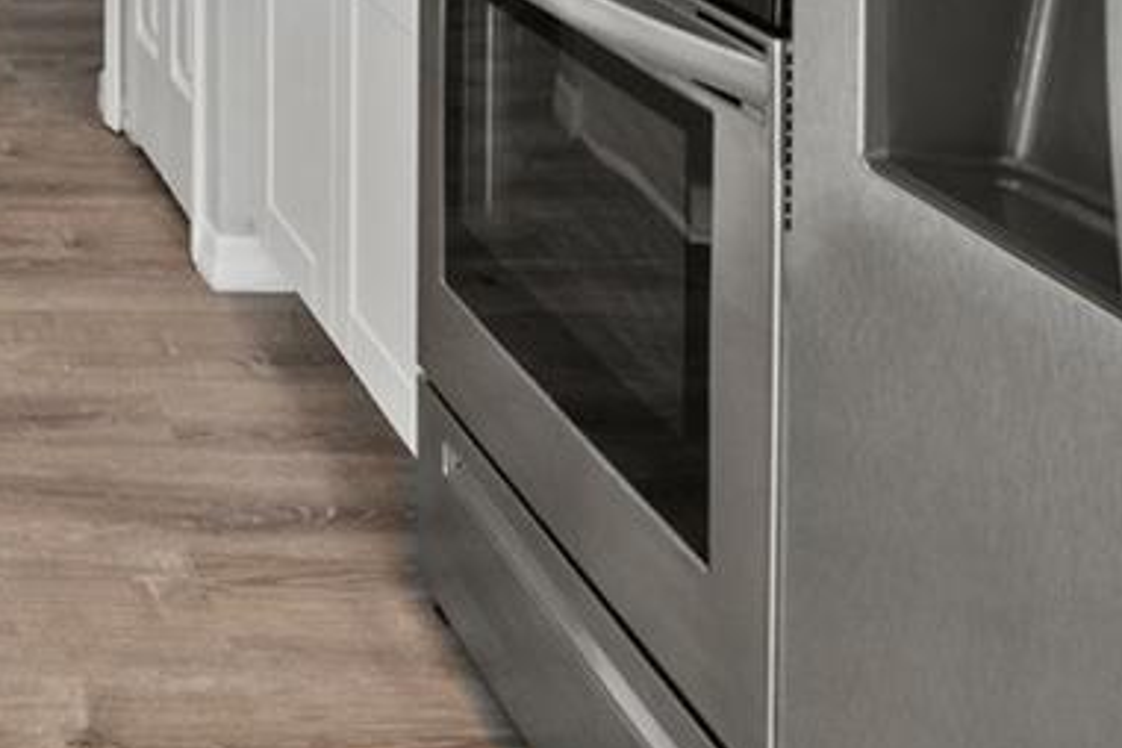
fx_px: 2062
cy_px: -468
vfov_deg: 17.7
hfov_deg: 25.4
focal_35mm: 66
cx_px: -406
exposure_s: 1/10
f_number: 8
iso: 400
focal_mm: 10.5
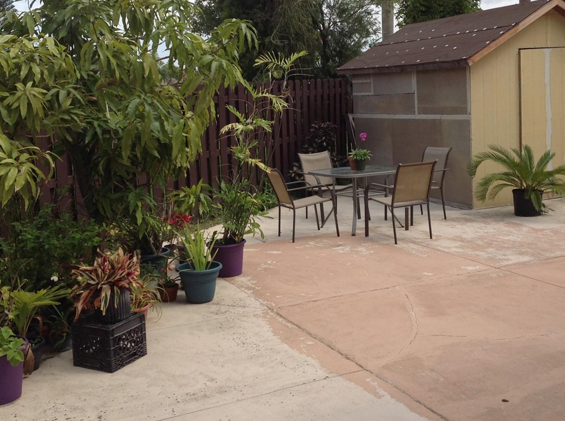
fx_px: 749
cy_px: 165
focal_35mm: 46
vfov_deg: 31.3
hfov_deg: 41.3
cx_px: 288
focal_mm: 4.28
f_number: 2.4
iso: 50
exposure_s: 1/889
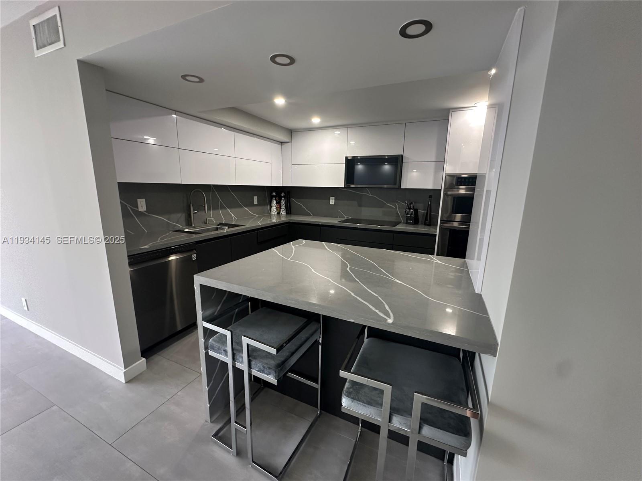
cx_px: 321
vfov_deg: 85.7
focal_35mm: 14
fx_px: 260
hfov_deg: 102.1
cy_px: 240
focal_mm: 2.22
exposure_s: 1/60
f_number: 2.2
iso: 160
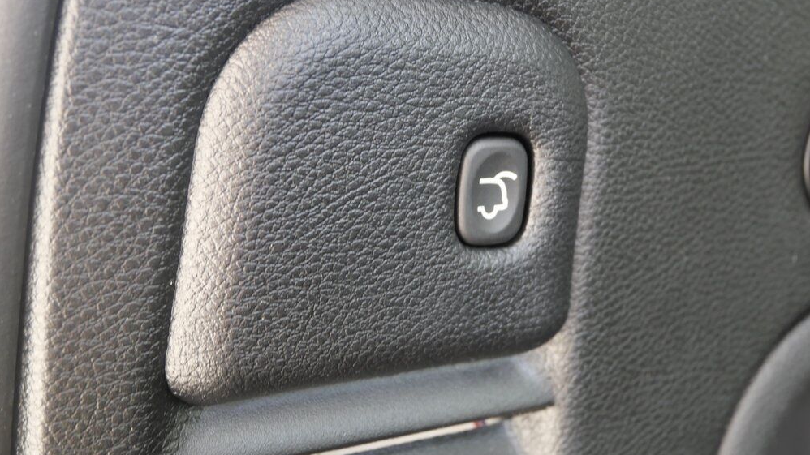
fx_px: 816
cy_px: 176
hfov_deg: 52.8
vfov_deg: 31.1
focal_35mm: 38
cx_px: 399
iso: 640
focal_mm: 17
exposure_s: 1/60
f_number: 4.1
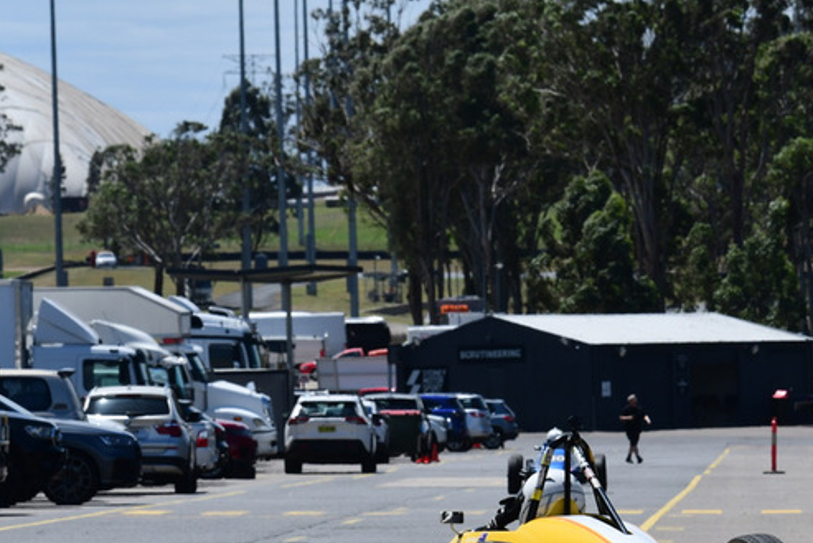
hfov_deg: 5.8
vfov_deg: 3.9
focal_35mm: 353
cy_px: 434
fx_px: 7970
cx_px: 577
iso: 320
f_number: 13
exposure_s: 1/400
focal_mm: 145
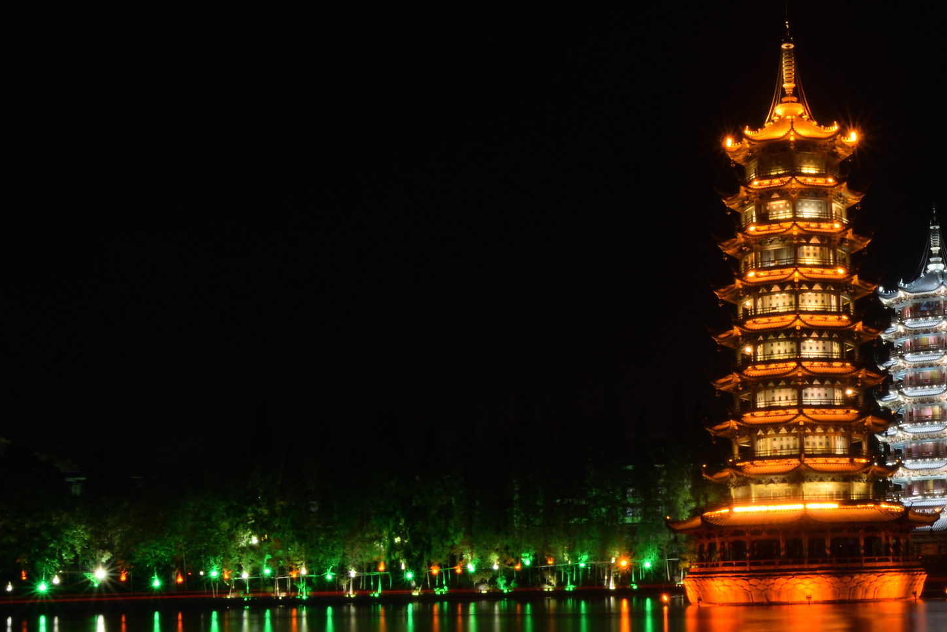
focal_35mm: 60
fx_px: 1578
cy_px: 494
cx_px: 709
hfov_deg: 32.8
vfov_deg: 22.4
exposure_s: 62
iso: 100
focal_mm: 24
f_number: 29
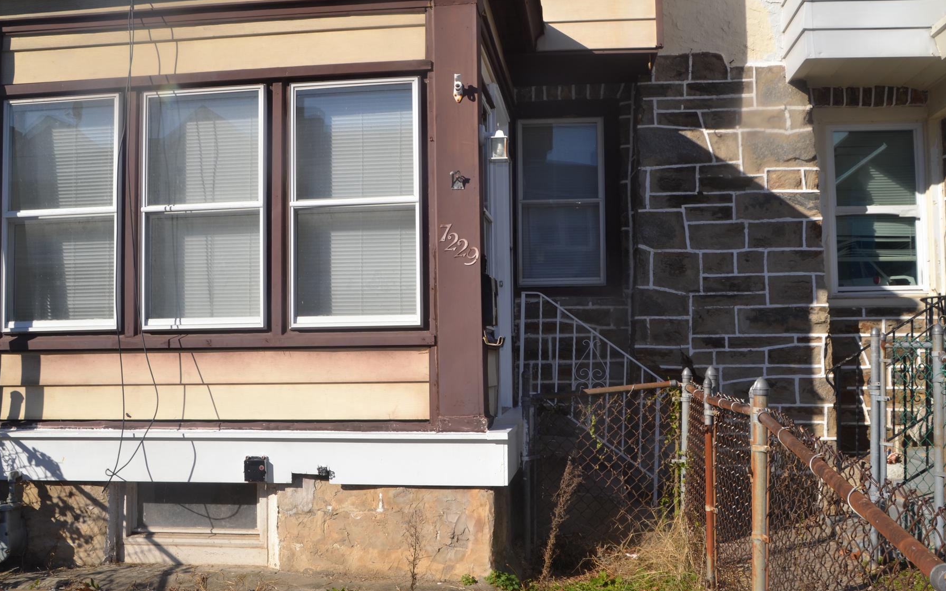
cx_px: 489
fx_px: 943
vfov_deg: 34.8
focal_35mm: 37
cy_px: 314
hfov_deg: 53.3
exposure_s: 1/200
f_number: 9
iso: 100
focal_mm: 21
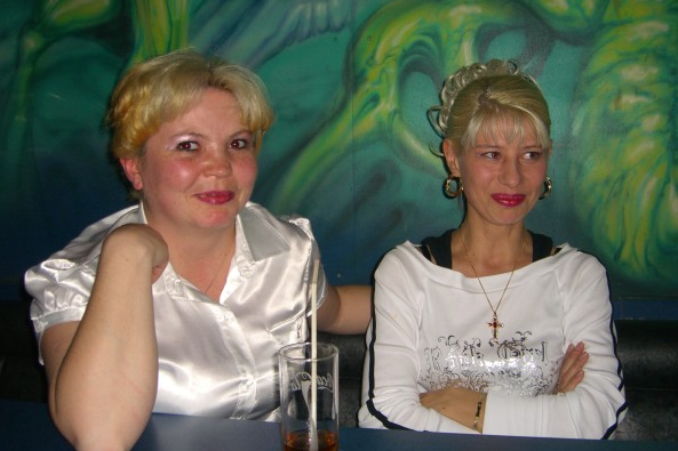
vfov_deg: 33.4
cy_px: 211
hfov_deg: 48.5
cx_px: 342
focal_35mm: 40
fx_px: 753
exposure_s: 1/60
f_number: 2.8
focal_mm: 7.9
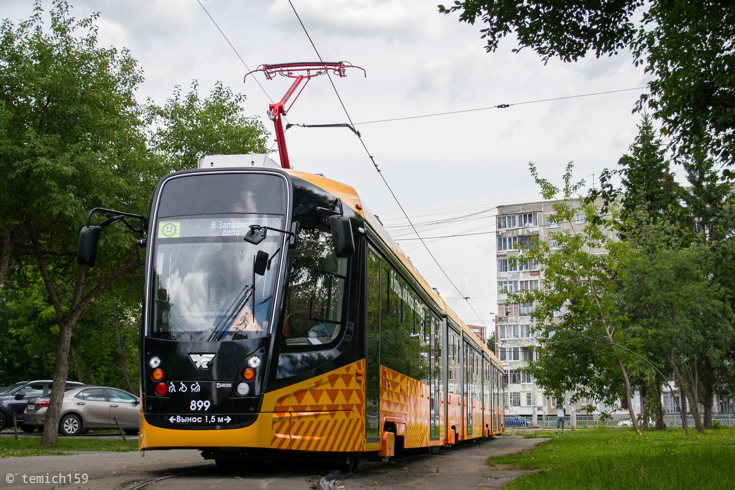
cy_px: 245
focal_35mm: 54
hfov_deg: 36.9
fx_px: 1102
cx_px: 368
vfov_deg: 25.1
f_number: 5
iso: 100
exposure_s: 1/400
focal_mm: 36
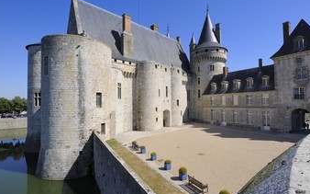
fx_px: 160
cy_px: 100
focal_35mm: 19
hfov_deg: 87.8
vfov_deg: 62.2
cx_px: 168
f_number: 16
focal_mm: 15
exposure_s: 1/160
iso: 200
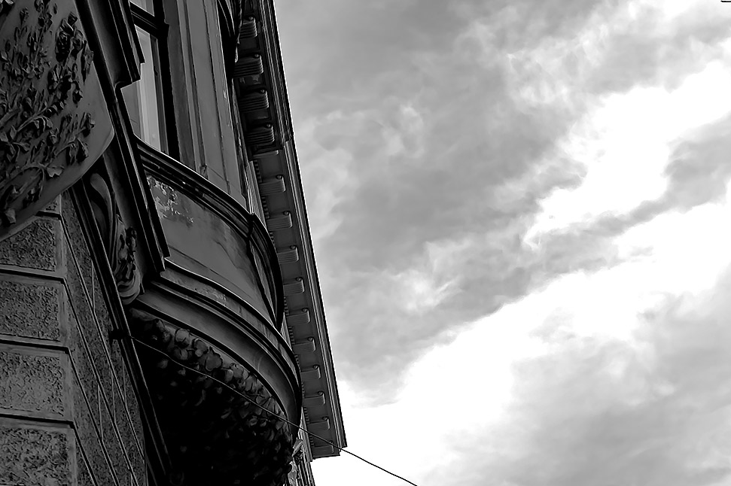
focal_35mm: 89
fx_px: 1806
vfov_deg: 15.2
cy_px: 420
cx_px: 337
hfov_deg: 22.9
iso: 100
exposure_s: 1/40
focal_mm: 24
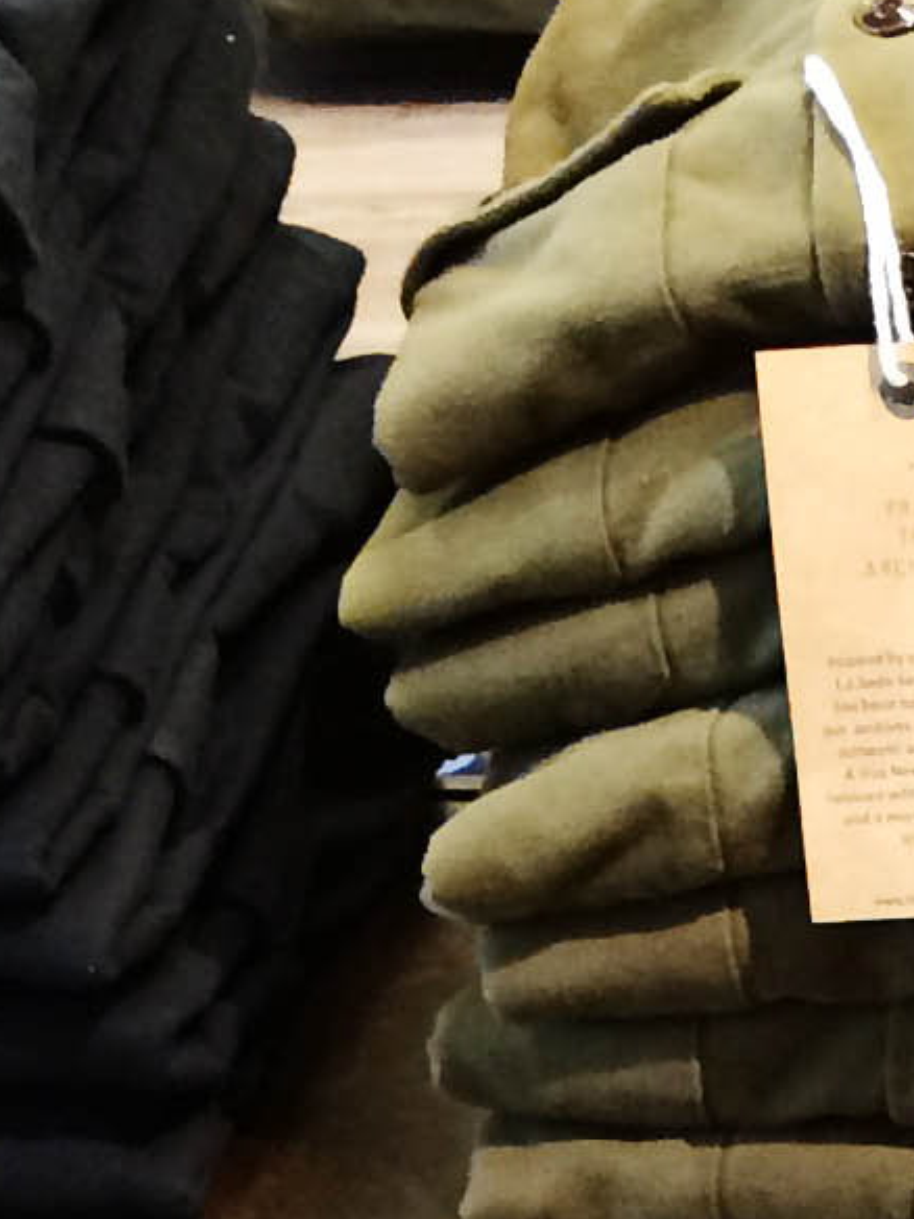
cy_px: 2643
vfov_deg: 10.8
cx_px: 1356
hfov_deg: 8.9
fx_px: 5703
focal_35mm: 162
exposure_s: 1/30
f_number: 2.2
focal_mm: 4.15
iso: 125
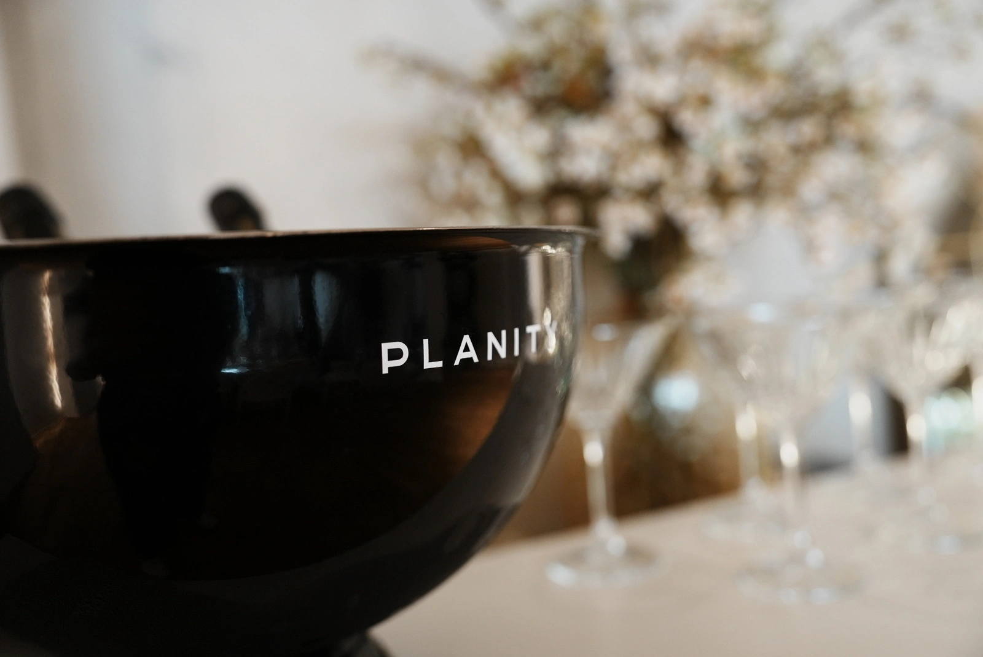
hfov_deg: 54.4
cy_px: 328
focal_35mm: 35
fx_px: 956
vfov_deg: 37.9
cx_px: 492
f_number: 2.8
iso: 1000
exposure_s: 1/125
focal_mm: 35
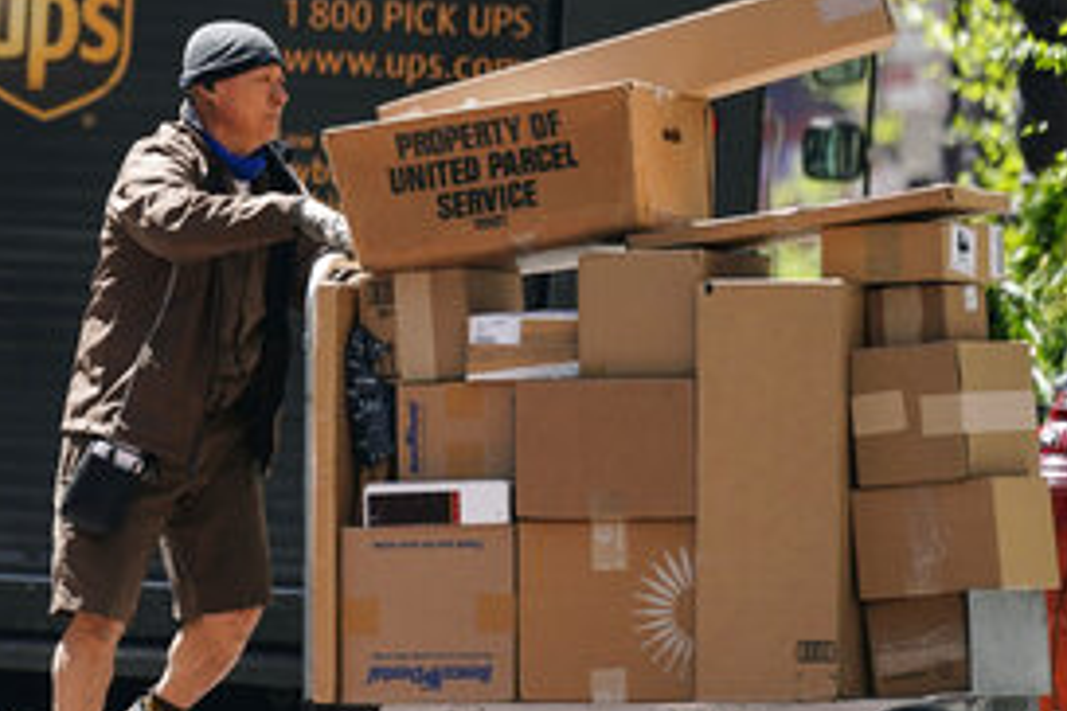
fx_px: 22227
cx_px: 235
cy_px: 182
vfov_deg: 1.8
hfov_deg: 2.7
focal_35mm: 750
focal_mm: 400
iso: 800
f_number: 5.6
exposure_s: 1/1600
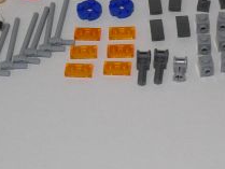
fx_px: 715
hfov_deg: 17.7
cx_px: 184
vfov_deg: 13.2
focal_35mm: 110
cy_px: -11
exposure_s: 1/100
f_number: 3.1
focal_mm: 6.3
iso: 400
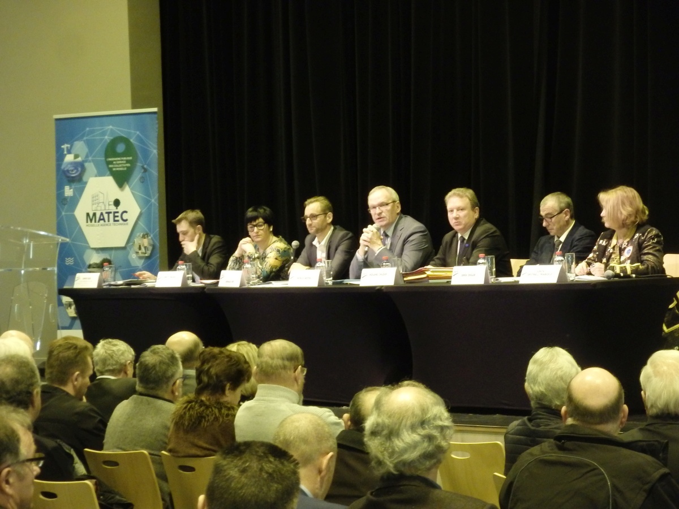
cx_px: 340
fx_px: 2275
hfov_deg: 17.0
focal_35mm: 116
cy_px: 254
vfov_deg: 12.8
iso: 1000
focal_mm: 20.9
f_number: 5.2
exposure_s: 1/15
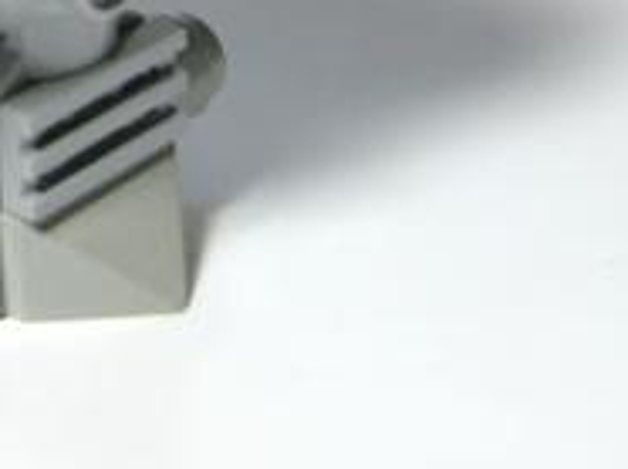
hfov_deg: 7.7
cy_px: -233
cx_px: -223
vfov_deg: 5.8
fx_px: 4620
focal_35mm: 255
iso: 100
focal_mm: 18.8
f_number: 3.3
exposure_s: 1/33.6
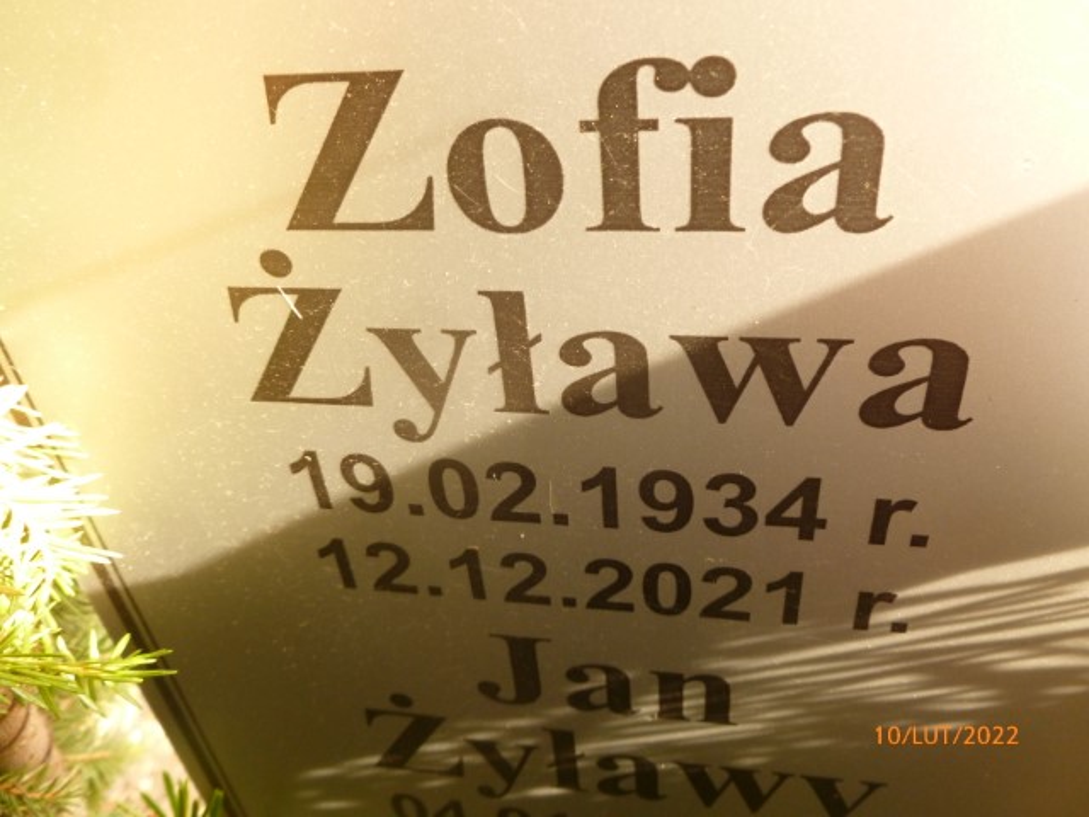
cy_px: 408
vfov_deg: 49.7
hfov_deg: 63.4
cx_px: 544
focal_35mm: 28
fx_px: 881
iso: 200
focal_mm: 5
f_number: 3.3
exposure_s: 1/60
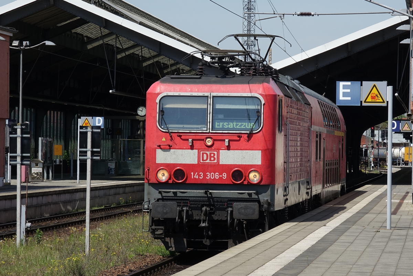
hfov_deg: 12.9
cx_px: 206
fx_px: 1824
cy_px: 138
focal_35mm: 159
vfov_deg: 8.6
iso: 100
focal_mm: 58.29
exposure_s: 1/200
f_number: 9
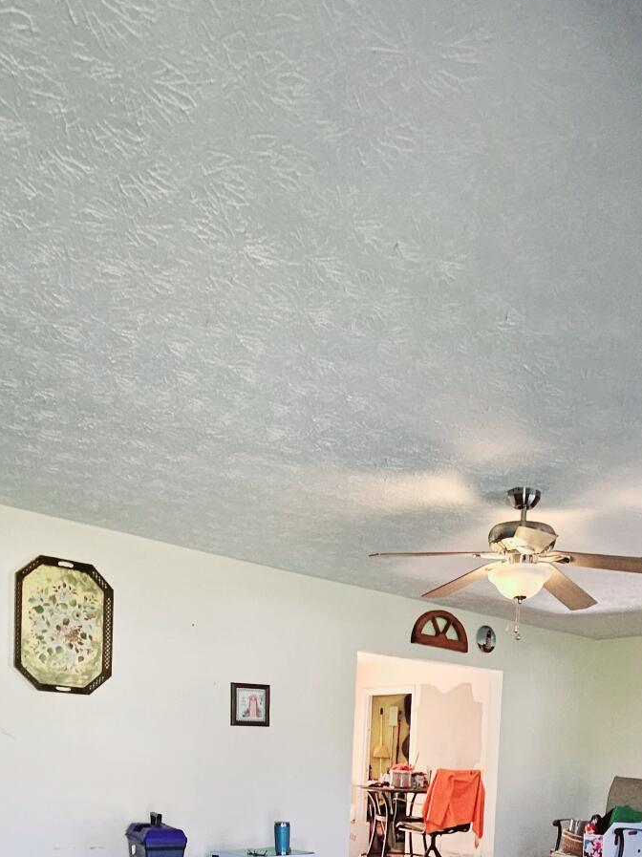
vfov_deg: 52.5
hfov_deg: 48.0
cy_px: 803
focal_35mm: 29
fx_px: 718
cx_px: 379
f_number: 2.2
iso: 160
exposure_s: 1/60.2
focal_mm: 1.74
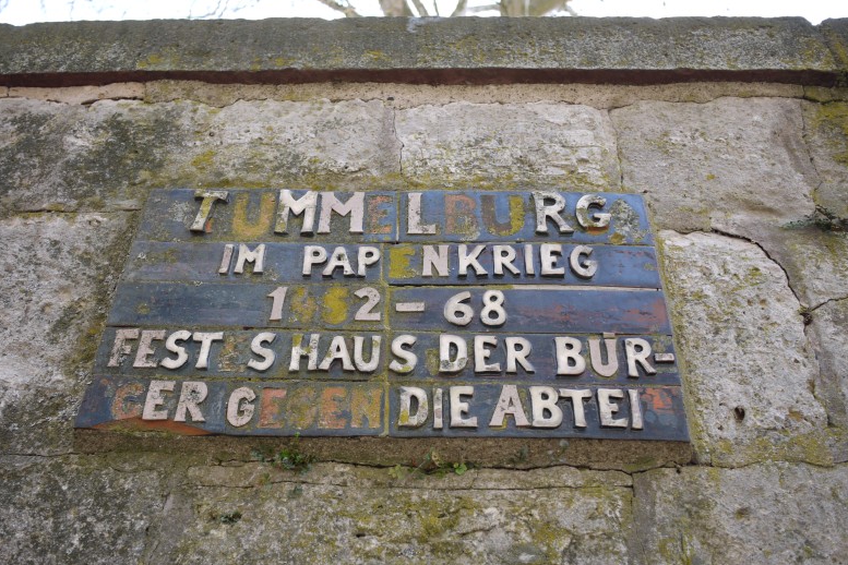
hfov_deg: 61.9
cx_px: 413
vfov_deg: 43.5
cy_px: 318
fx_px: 707
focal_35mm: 30
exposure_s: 1/200
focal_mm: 14
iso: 100
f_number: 3.5
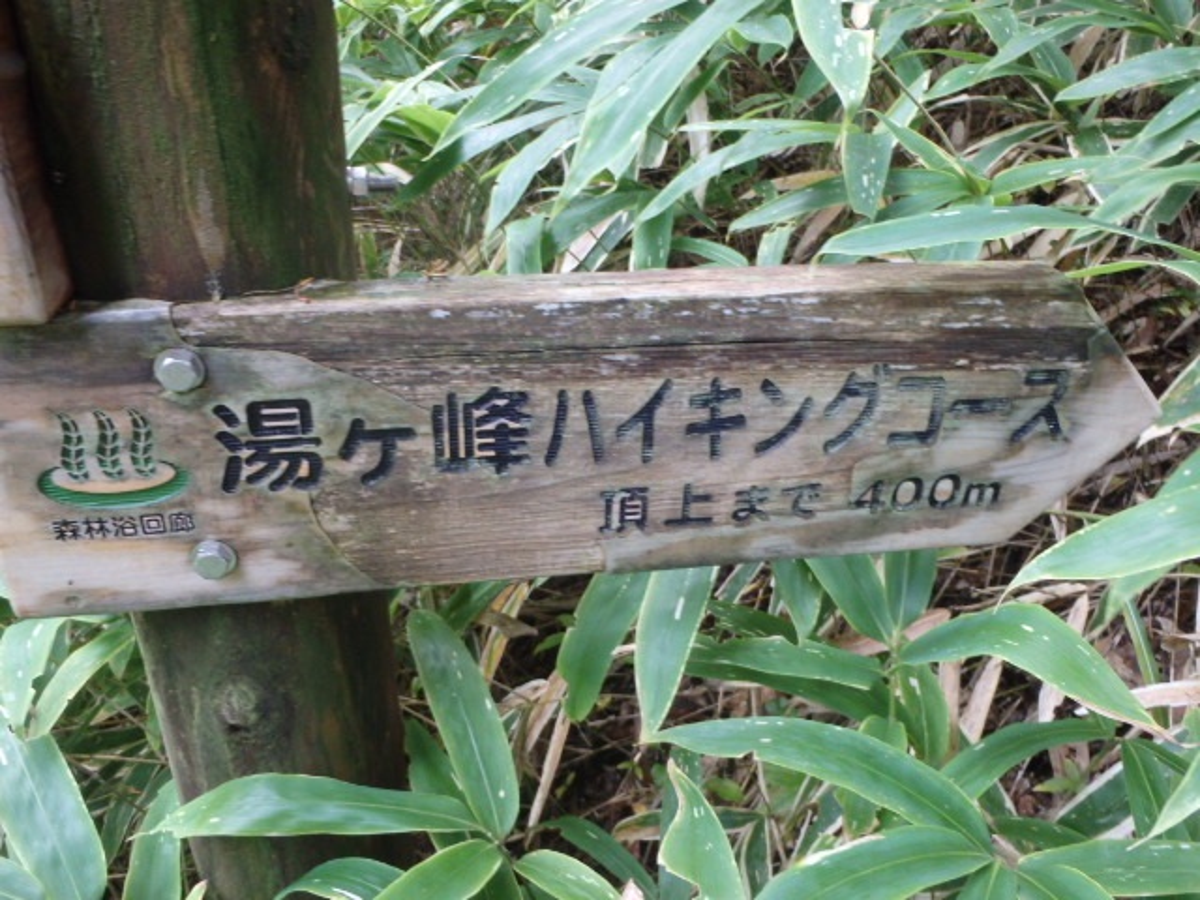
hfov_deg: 60.0
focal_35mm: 30
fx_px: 1040
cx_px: 600
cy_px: 450
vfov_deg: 46.8
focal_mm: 5.4
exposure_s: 1/30
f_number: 4.1
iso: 400
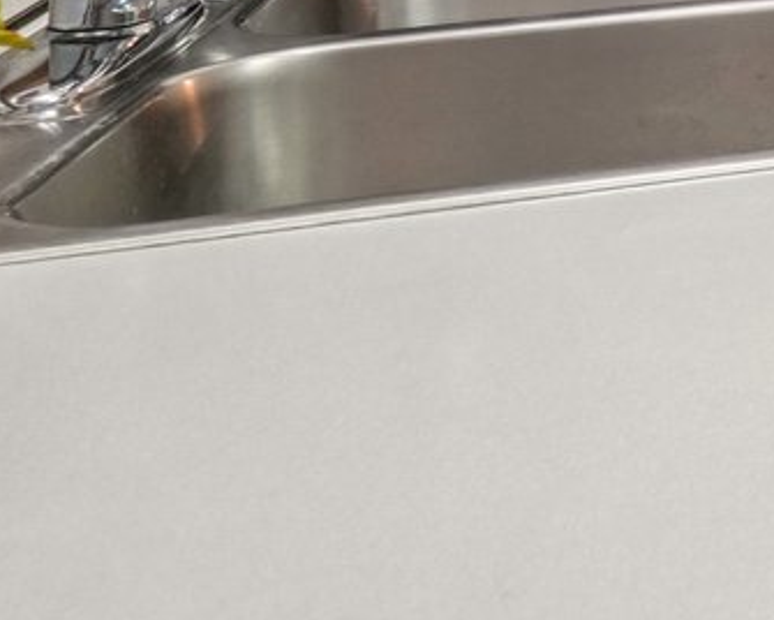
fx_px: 1970
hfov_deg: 14.0
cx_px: 1932
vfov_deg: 15.3
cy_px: -519
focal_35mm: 86
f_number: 8
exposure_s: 1/6
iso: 400
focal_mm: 10
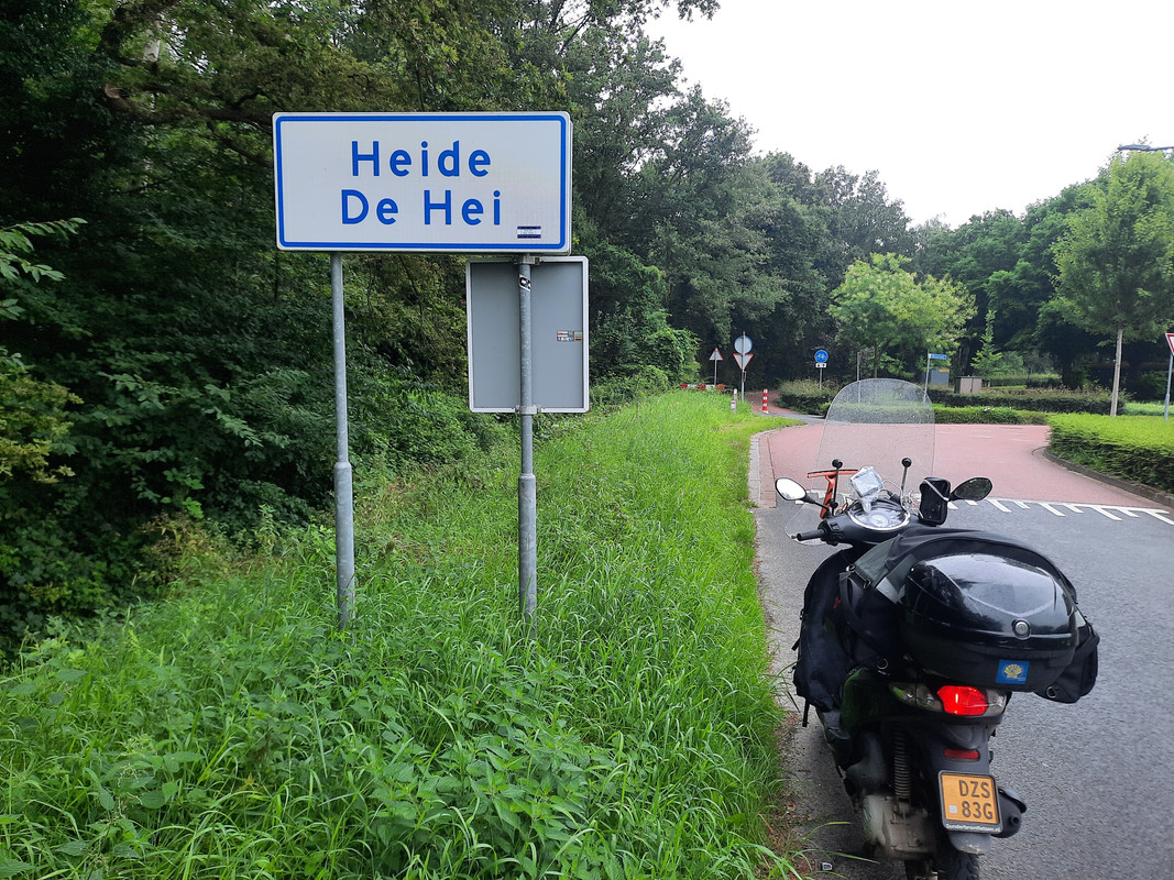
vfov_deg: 54.9
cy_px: 440
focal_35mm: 25
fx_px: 848
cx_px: 587
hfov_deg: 69.4
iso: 40
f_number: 2
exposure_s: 1/100
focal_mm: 4.6
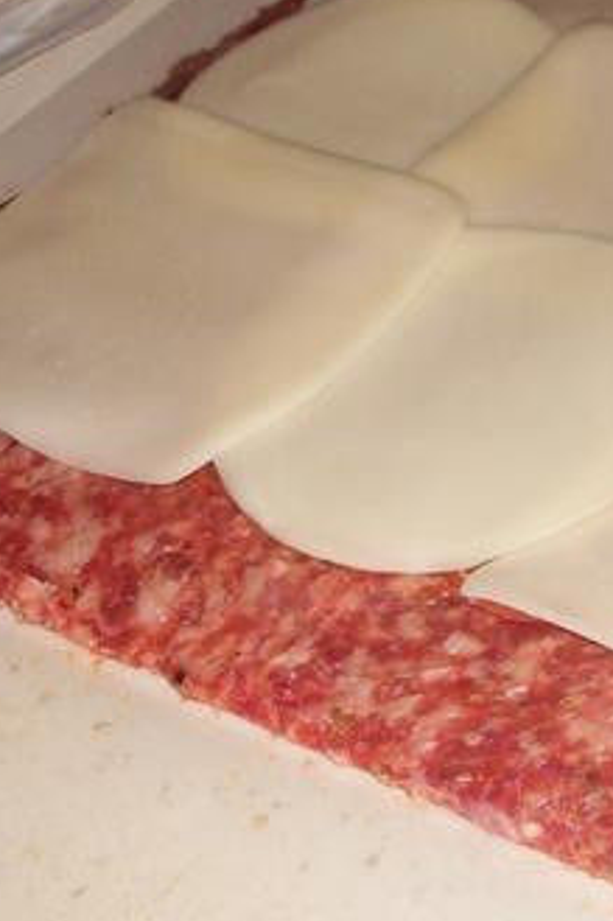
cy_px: 477
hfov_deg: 14.7
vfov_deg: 22.4
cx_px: 633
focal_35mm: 91
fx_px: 2327
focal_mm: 5.7
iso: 80
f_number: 2.9
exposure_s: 1/60
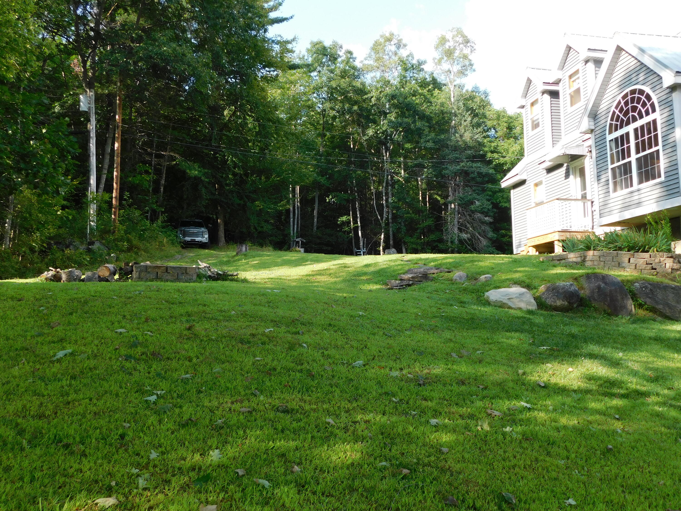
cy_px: 256
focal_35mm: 30
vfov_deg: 46.8
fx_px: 590
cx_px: 340
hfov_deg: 60.0
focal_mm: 5.3
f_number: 3.2
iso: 125
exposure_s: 1/250
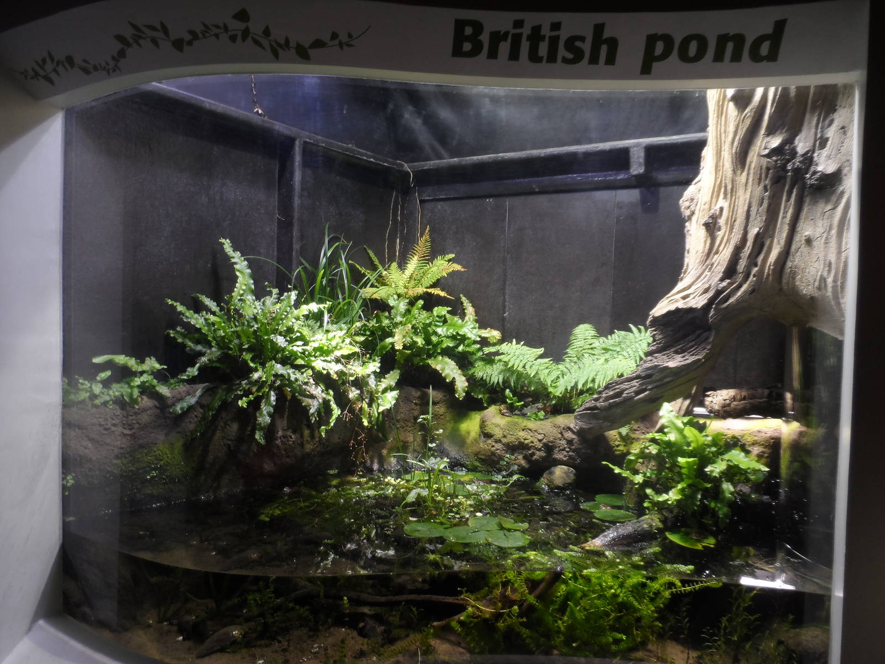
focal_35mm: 24
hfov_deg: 71.6
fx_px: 614
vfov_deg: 56.8
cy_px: 332
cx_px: 442
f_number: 3.2
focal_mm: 4
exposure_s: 1/10
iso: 80
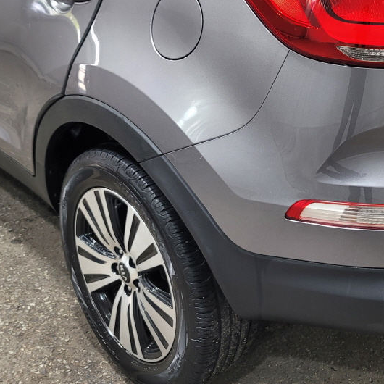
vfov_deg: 33.1
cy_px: 78
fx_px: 628
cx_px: 241
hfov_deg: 33.8
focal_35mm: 50
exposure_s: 1/120
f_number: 1.8
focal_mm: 7
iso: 100
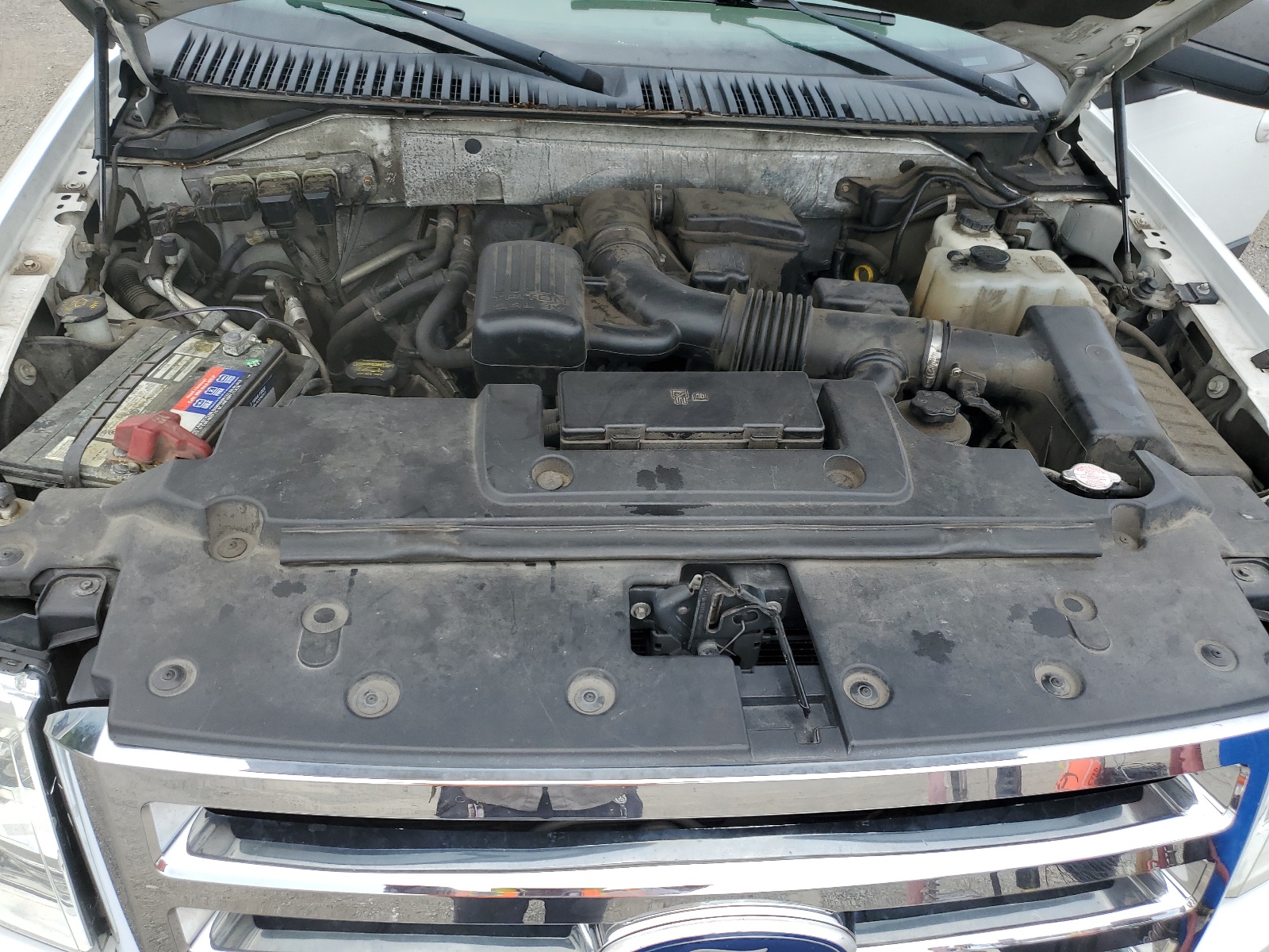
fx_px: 953
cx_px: 634
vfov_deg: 53.1
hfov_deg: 67.3
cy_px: 476
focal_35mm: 26
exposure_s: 1/1429
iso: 50
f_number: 1.5
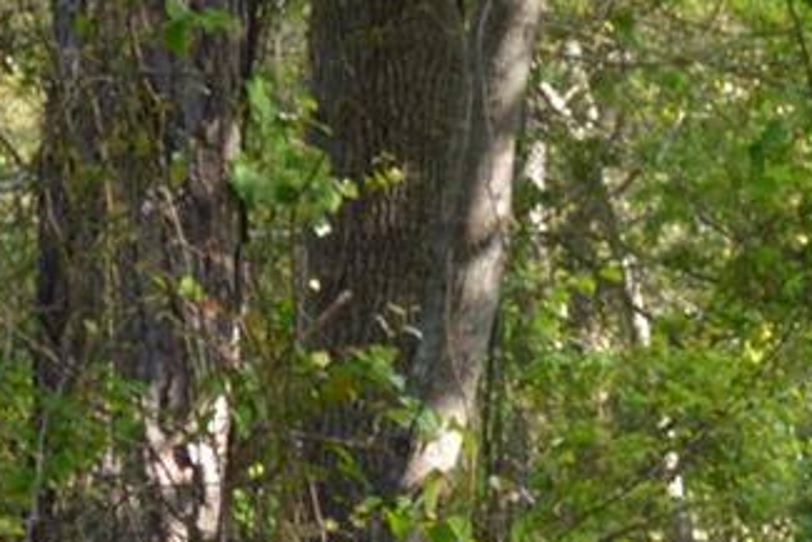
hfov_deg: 5.6
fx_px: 8101
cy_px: 1480
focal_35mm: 359
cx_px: 1444
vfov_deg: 3.7
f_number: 5.6
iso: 220
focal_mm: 38
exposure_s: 1/125
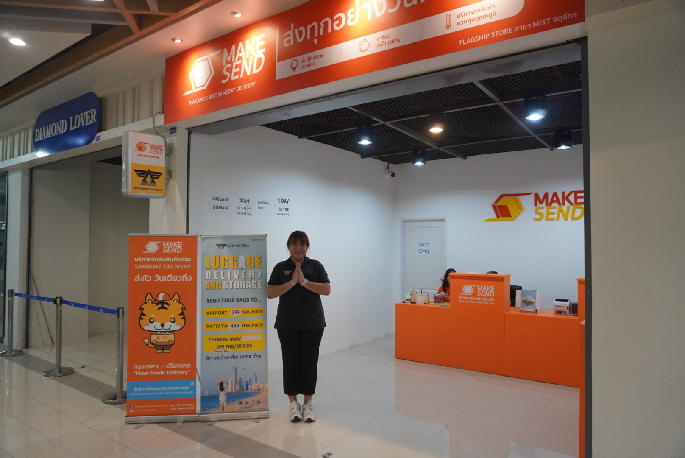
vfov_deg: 53.2
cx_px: 342
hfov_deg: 73.7
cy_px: 229
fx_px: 457
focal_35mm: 24
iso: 1250
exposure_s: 1/160
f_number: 4
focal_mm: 16
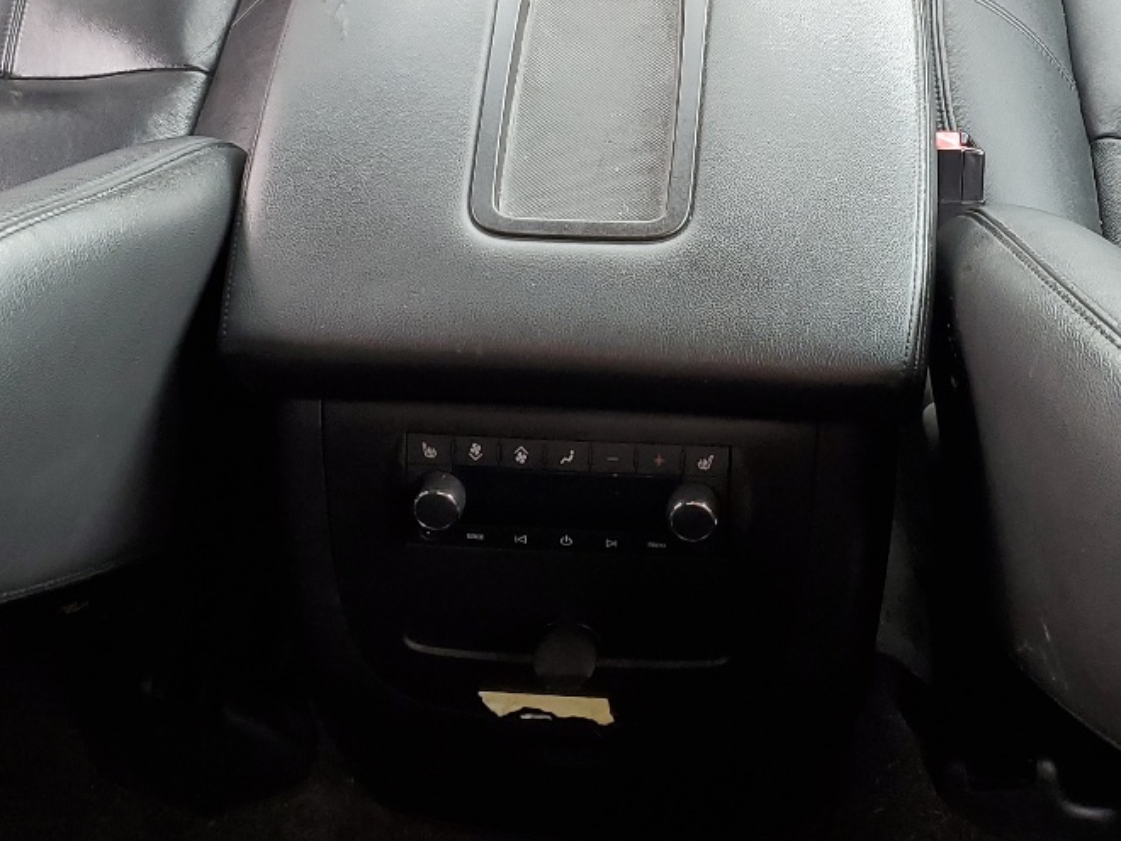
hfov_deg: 30.7
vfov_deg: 22.6
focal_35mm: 63
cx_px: 645
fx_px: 2040
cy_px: 48
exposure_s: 1/60.2
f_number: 1.5
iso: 58
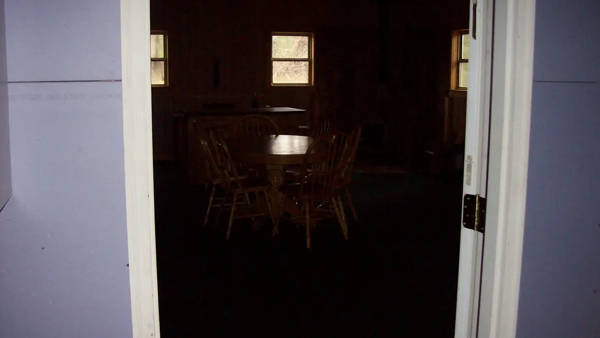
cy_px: 163
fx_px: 636
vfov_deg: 29.7
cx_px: 304
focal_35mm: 40
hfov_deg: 50.5
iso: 140
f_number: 2.7
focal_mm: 6
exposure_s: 1/64
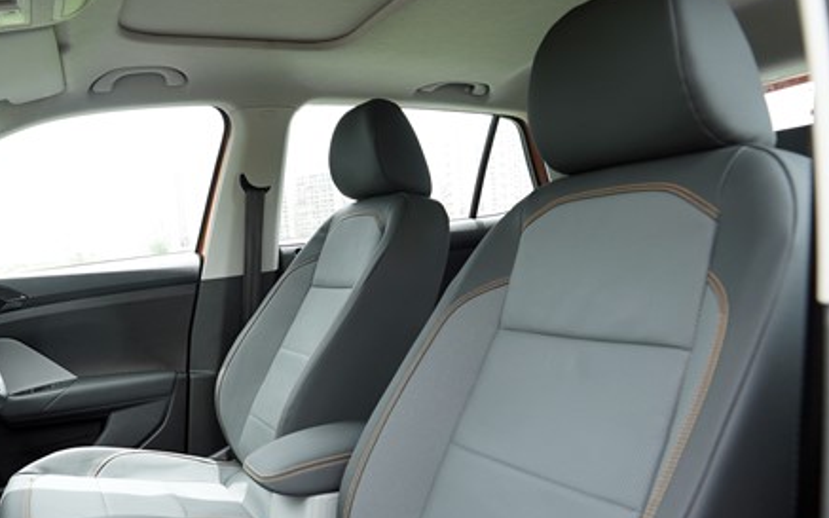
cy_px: 309
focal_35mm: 28
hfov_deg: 64.7
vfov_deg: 44.3
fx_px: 633
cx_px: 275
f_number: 5
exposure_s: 1/400
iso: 800
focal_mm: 20
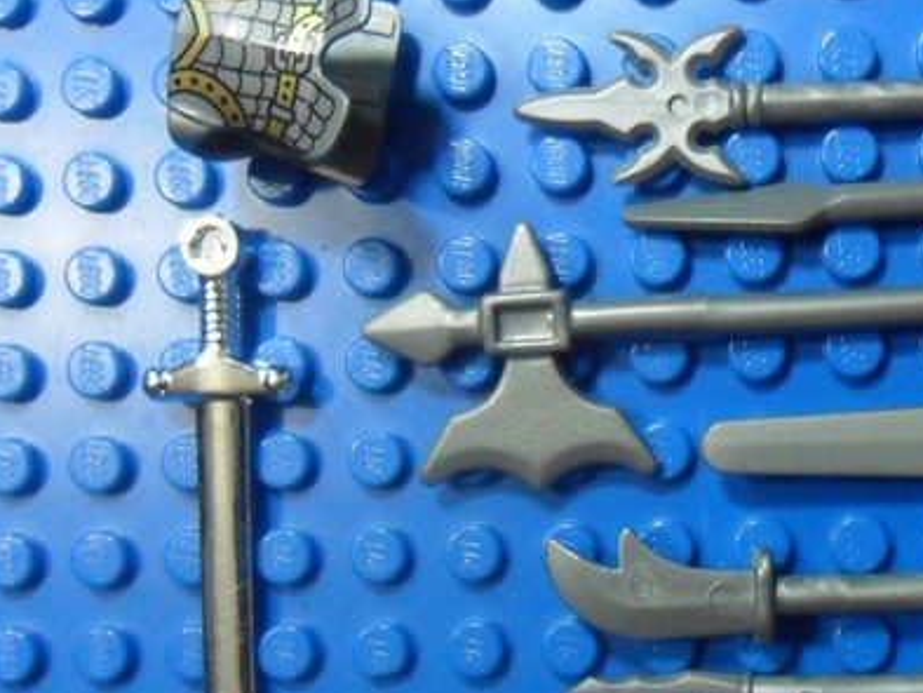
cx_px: 766
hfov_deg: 33.7
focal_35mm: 55
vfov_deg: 26.4
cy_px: 475
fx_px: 1467
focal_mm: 4.9
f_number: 3.5
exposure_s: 1/15
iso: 400
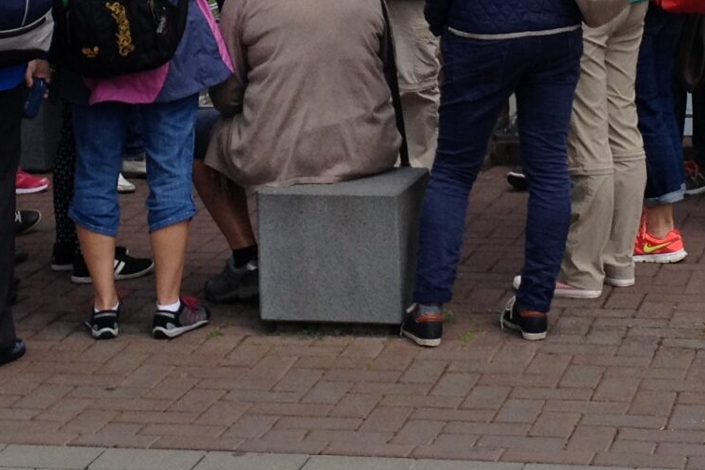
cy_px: -91
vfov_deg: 10.9
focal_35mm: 124
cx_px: 394
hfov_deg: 16.5
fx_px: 2428
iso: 50
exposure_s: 1/1623
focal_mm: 4.28
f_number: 2.4
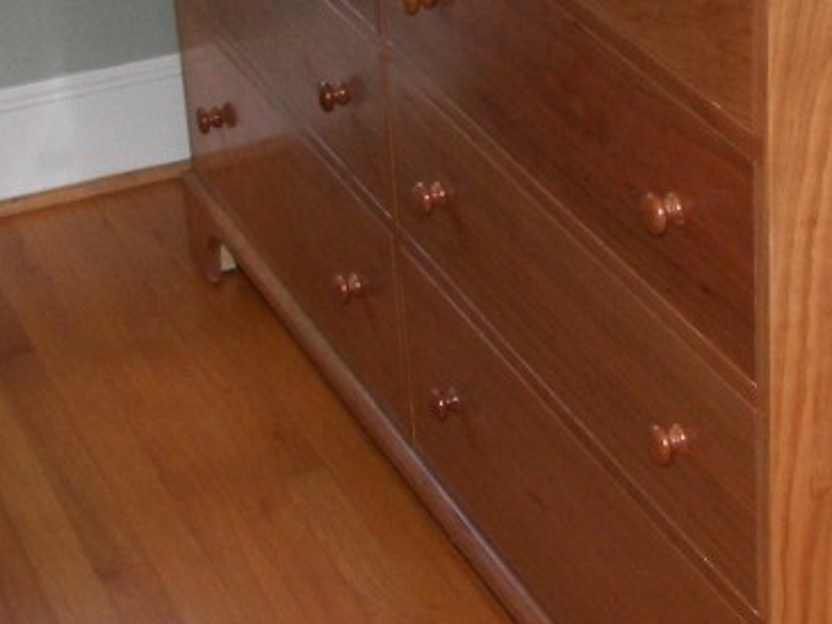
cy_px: 146
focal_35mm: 101
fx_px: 2428
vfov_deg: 14.6
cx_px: 775
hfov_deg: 19.0
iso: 100
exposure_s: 1/30
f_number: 2.8
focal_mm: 6
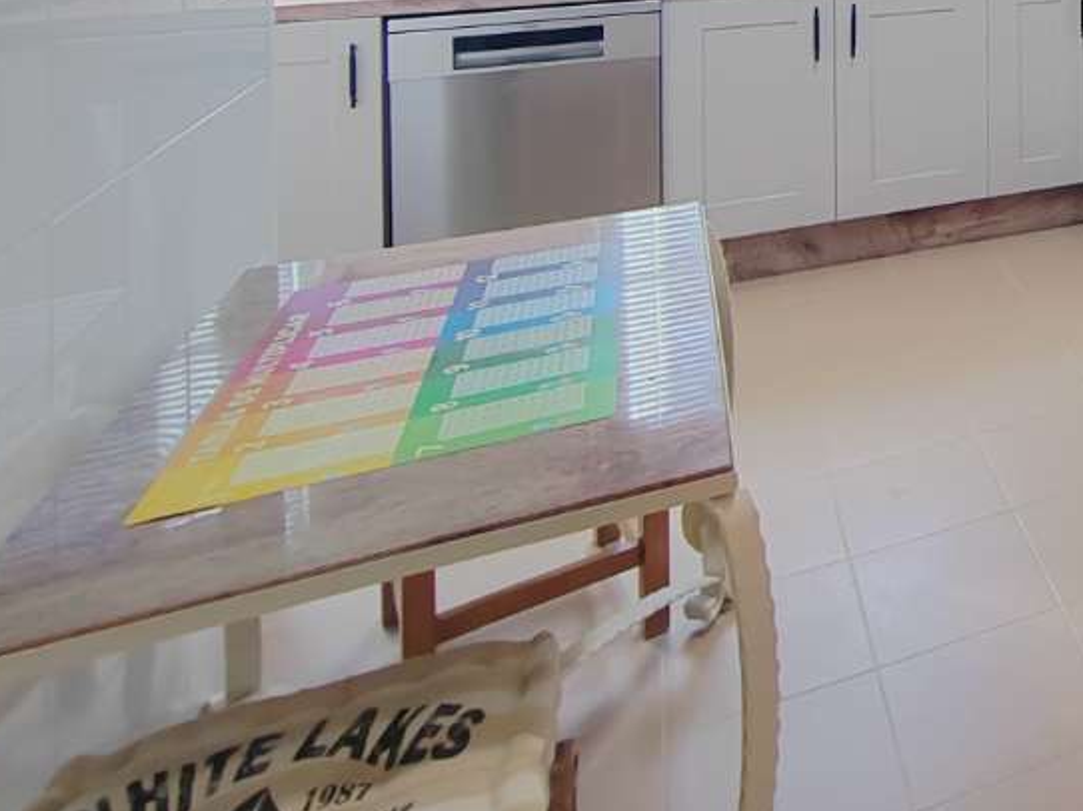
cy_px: -167
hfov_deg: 39.6
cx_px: 1249
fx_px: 1126
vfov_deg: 32.6
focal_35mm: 36
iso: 640
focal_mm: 2.16
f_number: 2.2
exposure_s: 1/33
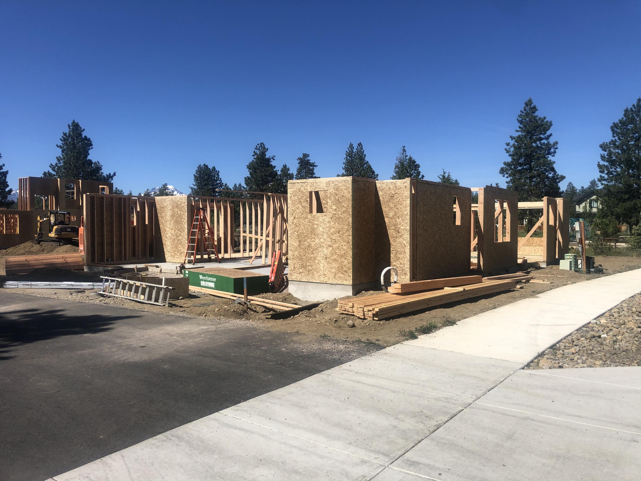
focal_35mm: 28
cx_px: 320
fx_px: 518
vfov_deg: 49.7
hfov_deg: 63.4
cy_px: 240
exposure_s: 1/2857
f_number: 1.8
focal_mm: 4
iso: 20
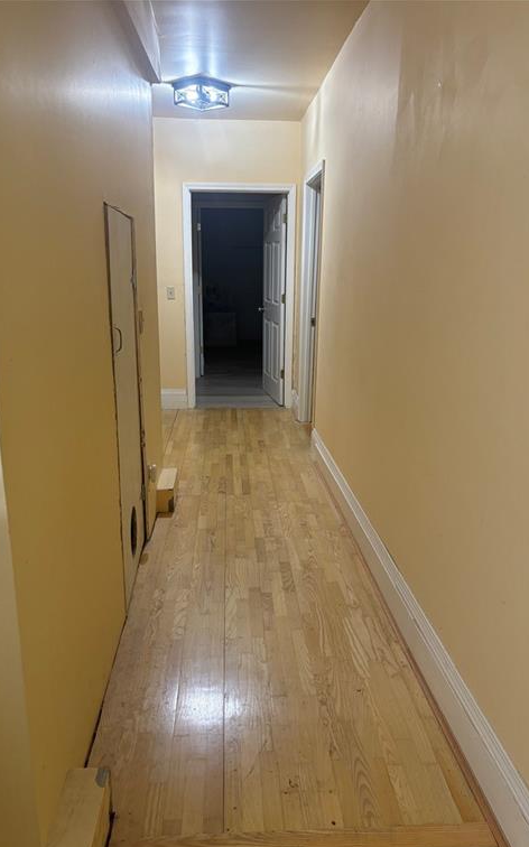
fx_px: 646
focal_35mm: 28
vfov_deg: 66.5
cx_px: 263
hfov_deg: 44.5
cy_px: 429
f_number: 1.6
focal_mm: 5.96
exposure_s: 1/60
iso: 160
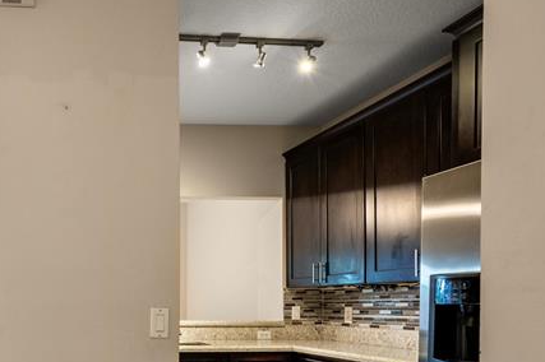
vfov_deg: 40.4
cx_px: 52
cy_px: 323
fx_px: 454
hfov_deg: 53.9
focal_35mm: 30
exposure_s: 1/8
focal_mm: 16
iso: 1000
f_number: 8
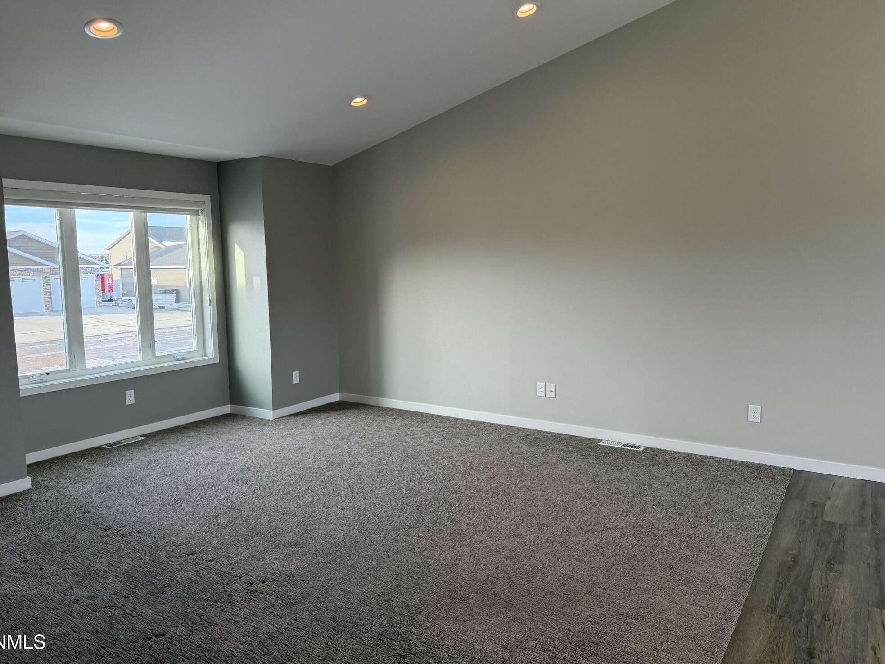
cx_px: 436
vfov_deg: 54.9
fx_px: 639
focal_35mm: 25
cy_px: 328
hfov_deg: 69.4
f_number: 1.78
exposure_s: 1/212
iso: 160
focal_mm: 6.76
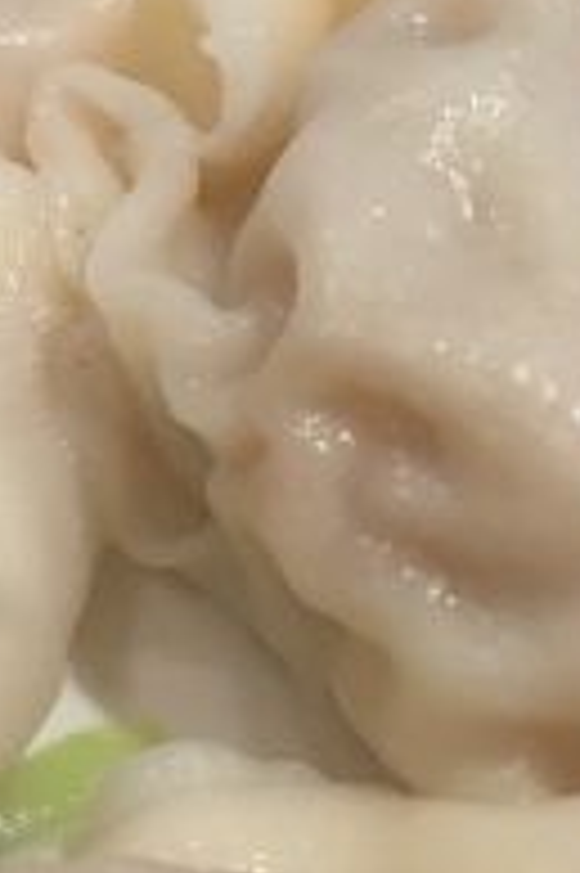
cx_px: -479
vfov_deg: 18.7
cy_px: 328
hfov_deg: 11.6
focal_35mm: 109
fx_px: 2639
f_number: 2.2
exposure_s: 1/33
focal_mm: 4.15
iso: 80
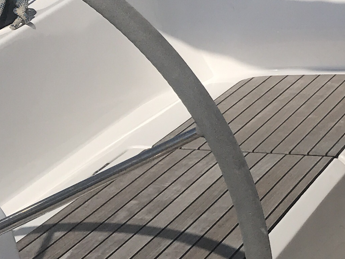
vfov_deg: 13.4
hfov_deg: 15.8
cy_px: 72
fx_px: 1097
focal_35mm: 110
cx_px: 574
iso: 25
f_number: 1.8
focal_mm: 3.99
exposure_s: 1/8772
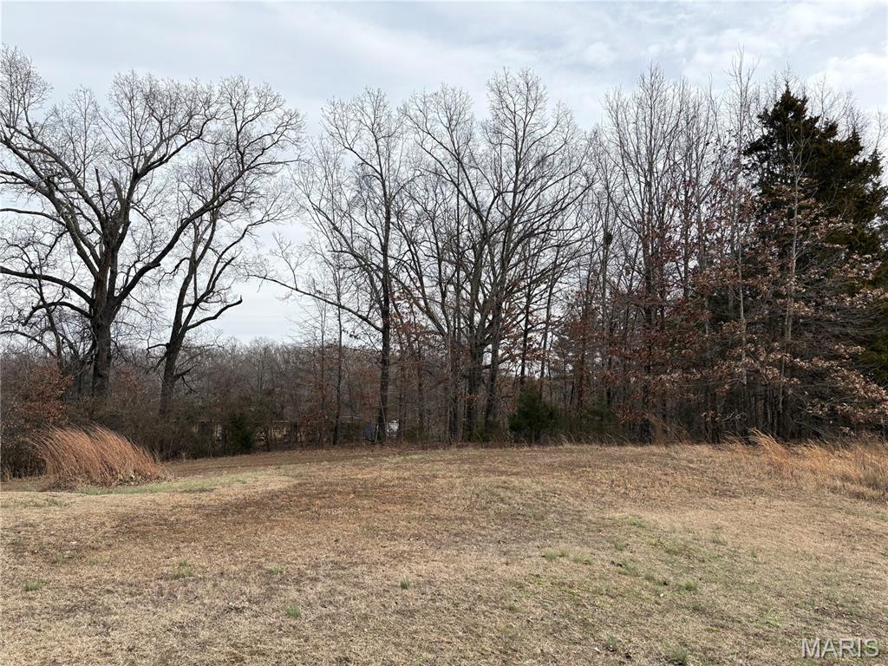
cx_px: 444
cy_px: 333
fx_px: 667
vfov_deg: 53.1
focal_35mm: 26
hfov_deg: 67.3
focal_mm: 5.96
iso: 50
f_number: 1.6
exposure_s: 1/3125
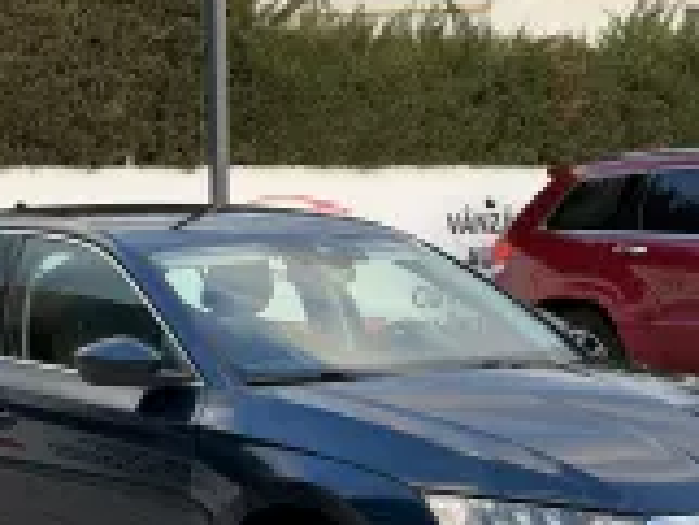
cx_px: 304
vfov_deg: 13.7
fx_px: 2162
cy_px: 469
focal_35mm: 107
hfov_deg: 18.4
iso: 50
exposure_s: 1/217
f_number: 1.78
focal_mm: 6.76
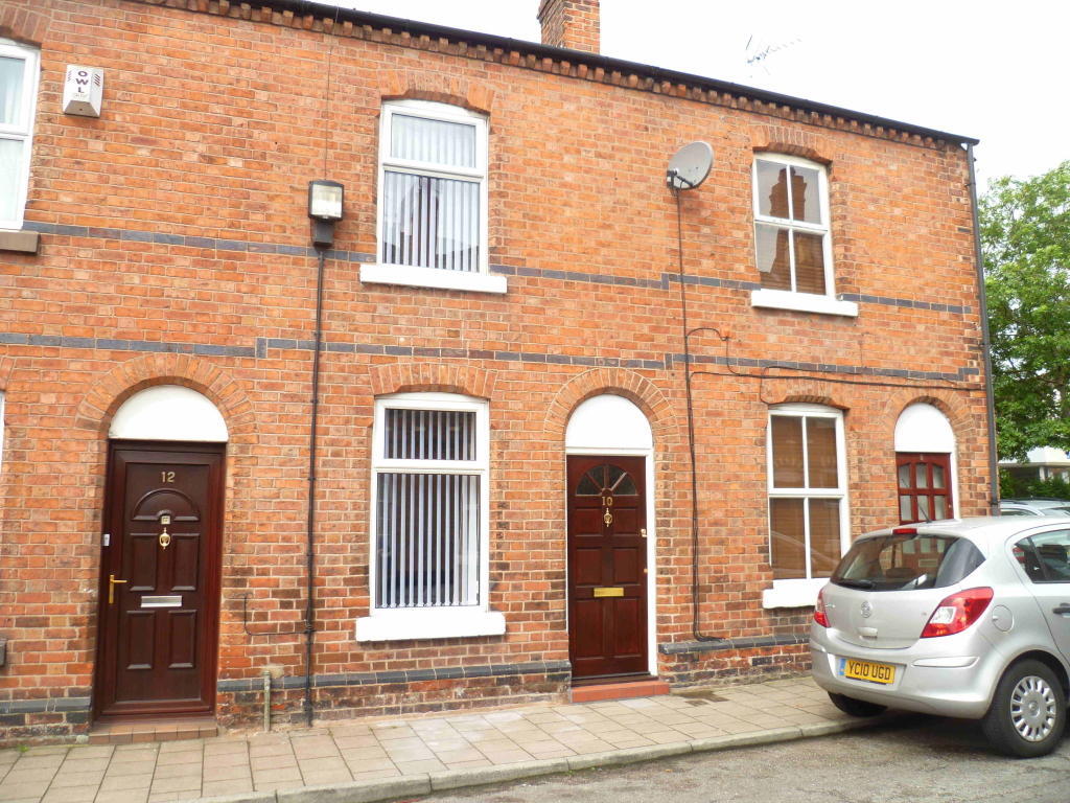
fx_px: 865
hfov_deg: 63.4
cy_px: 402
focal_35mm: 28
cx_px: 535
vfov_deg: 49.7
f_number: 2.8
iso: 80
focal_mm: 5
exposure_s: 1/400
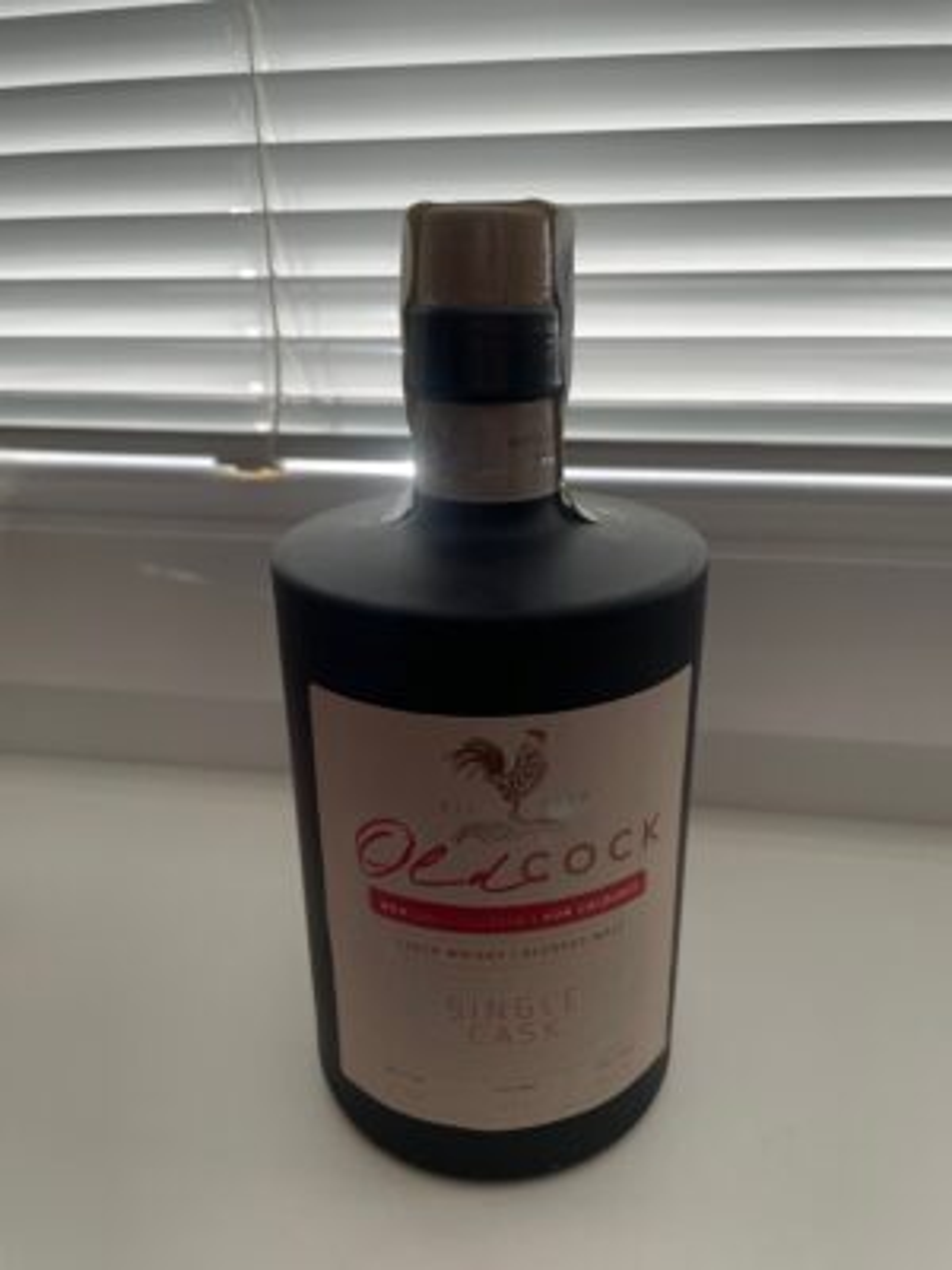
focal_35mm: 26
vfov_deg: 67.3
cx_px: 476
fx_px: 953
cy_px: 635
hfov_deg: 53.1
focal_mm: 4.2
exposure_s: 1/370
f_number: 1.6
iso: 32
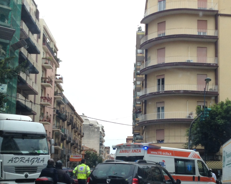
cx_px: 145
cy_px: 124
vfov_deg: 24.8
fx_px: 417
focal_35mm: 61
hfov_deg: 30.8
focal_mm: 4.28
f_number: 2.4
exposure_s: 1/620
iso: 50
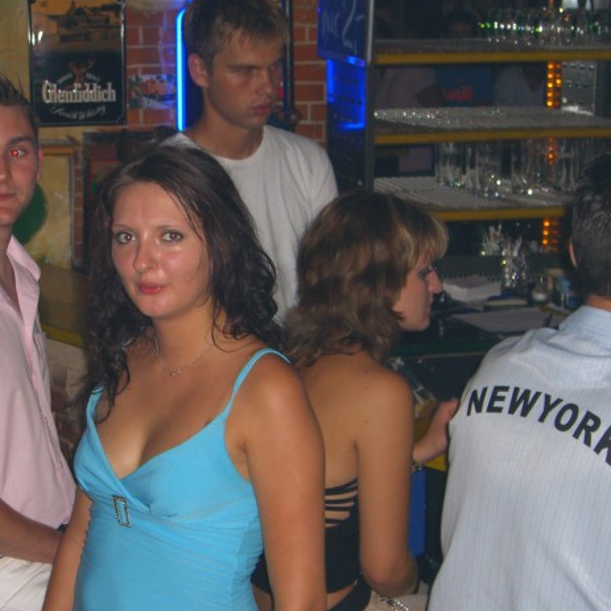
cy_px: 383
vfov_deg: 19.9
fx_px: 1737
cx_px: 141
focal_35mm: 87
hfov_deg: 19.8
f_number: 3.6
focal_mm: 11.8
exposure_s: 1/60
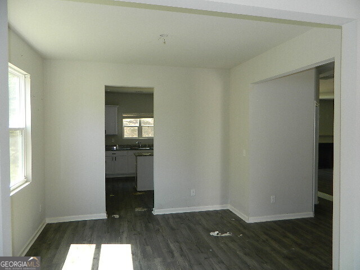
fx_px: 260
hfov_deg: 69.4
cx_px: 180
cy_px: 135
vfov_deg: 54.9
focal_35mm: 25
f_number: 3.1
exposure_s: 1/40
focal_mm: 4.5
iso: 80
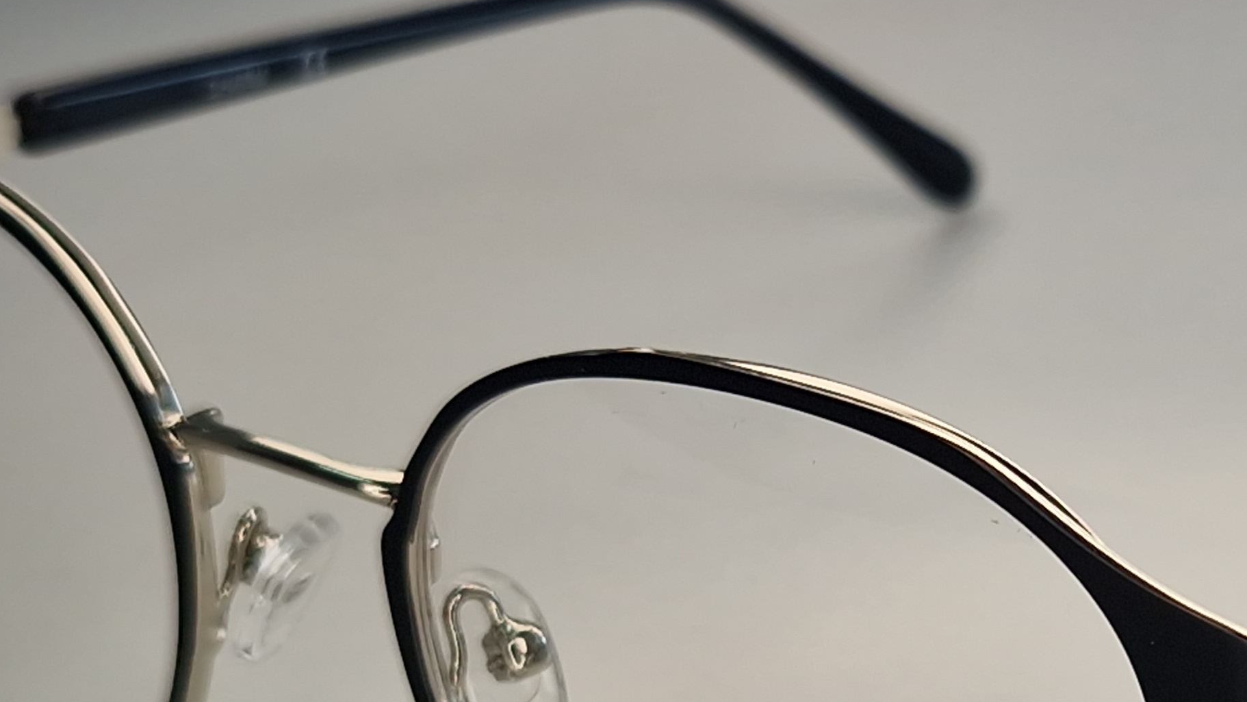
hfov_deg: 37.1
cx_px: 903
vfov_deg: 20.9
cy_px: 744
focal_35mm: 55
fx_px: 1819
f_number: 1.8
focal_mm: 5.4
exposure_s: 1/215
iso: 50
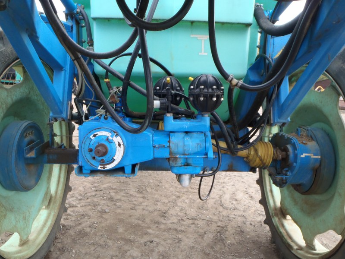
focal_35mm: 28
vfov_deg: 49.7
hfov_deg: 63.4
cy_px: 130
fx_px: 279
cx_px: 172
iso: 100
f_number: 3.5
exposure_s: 1/50
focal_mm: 5
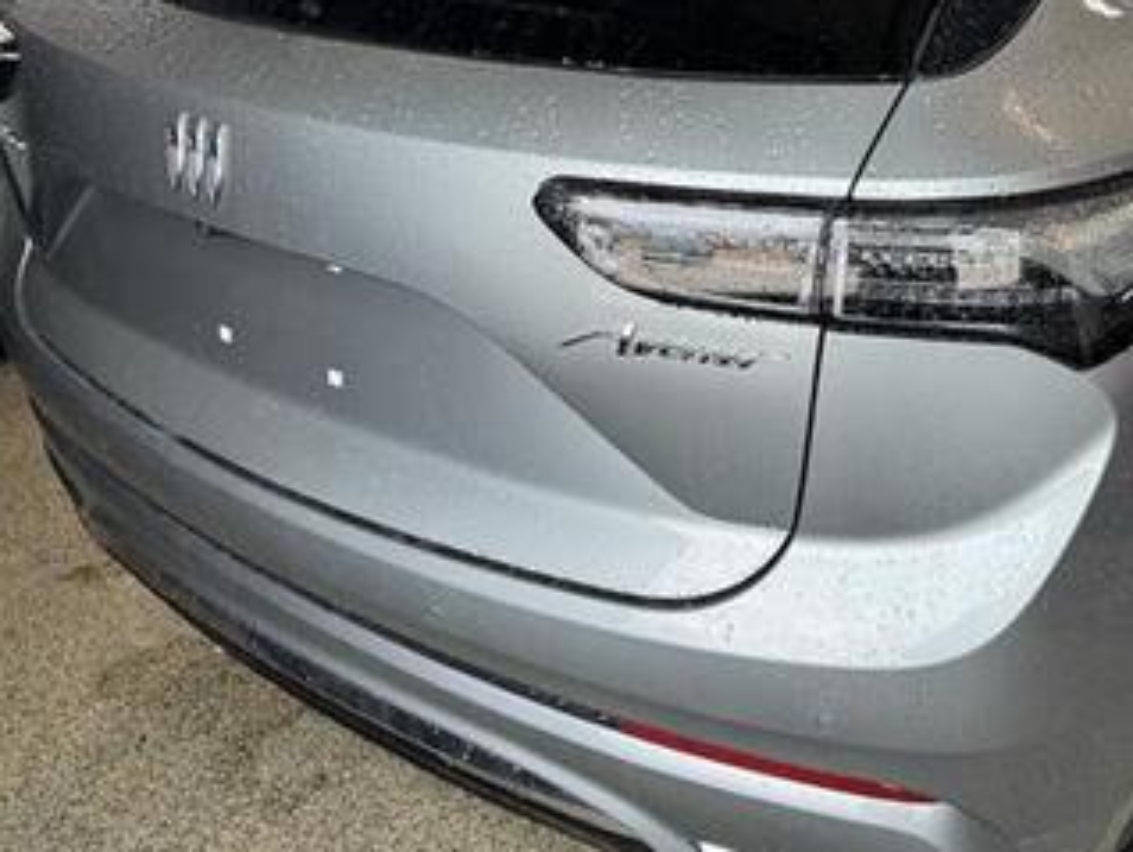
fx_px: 1245
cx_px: 834
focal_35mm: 38
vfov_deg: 37.4
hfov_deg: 47.3
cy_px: 296
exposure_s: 1/120
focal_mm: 6.76
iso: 125
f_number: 1.78
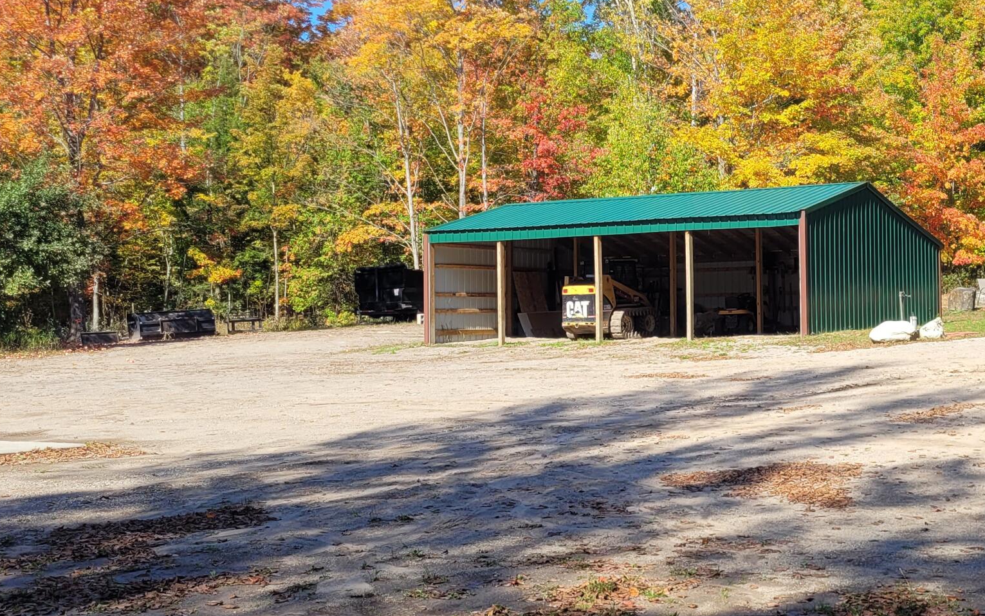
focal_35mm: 54
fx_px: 1450
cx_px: 770
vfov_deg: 24.0
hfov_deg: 36.4
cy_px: 289
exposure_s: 1/1199
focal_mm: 5.4
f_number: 1.8
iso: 40
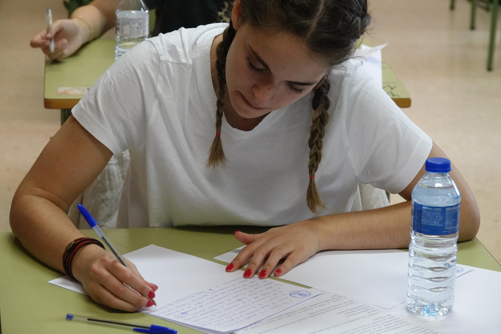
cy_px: 167
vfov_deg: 11.1
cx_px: 250
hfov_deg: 16.7
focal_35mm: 123
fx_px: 1711
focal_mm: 44.93
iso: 2000
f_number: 4
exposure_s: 1/160
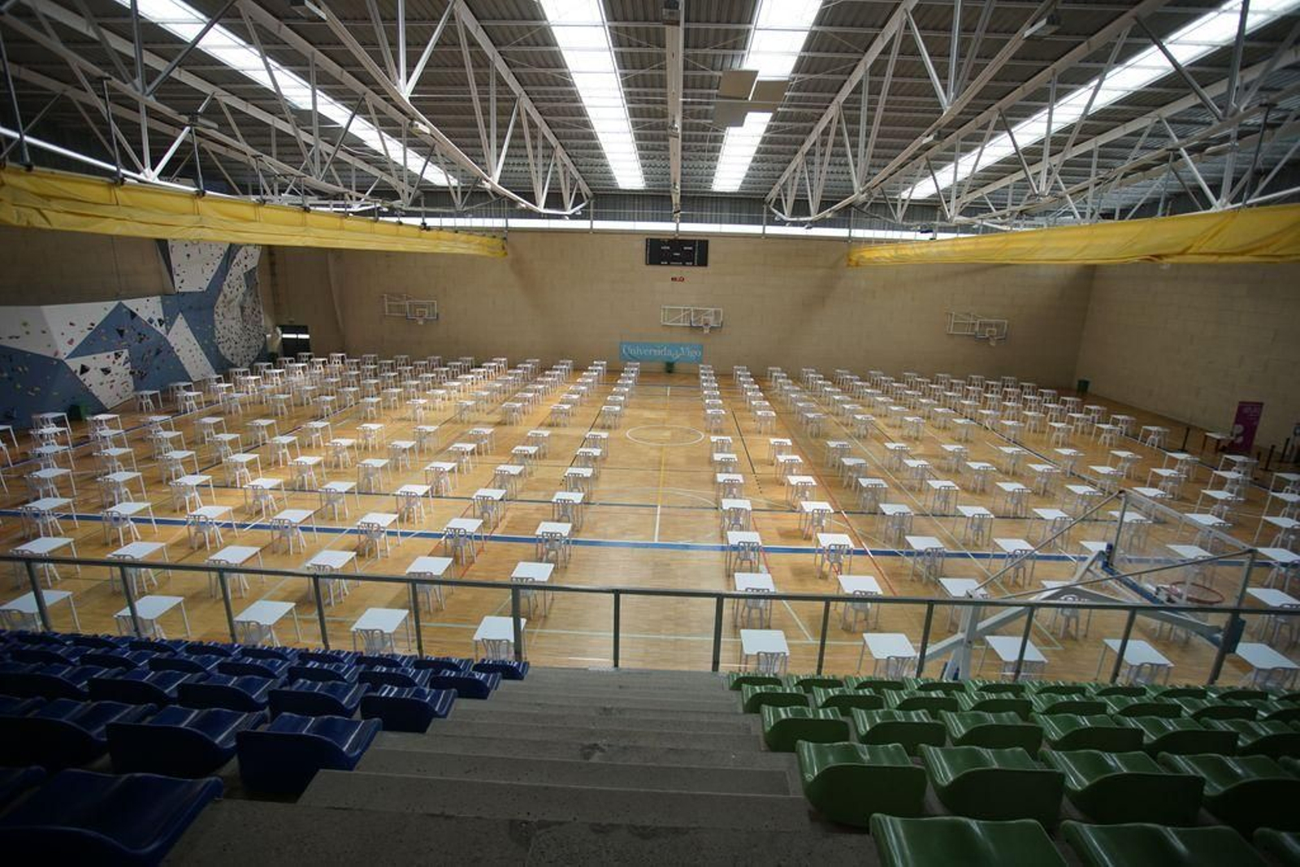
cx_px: 650
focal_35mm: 17
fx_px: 614
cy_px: 434
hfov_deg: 93.3
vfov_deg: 70.5
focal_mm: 17
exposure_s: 1/80
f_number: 4
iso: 250
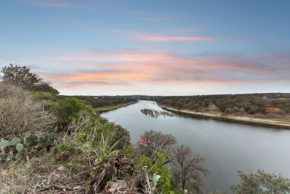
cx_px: 145
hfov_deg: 104.2
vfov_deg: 81.2
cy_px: 97
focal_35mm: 14
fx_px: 113
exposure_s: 1/15
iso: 10000
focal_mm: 14
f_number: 8
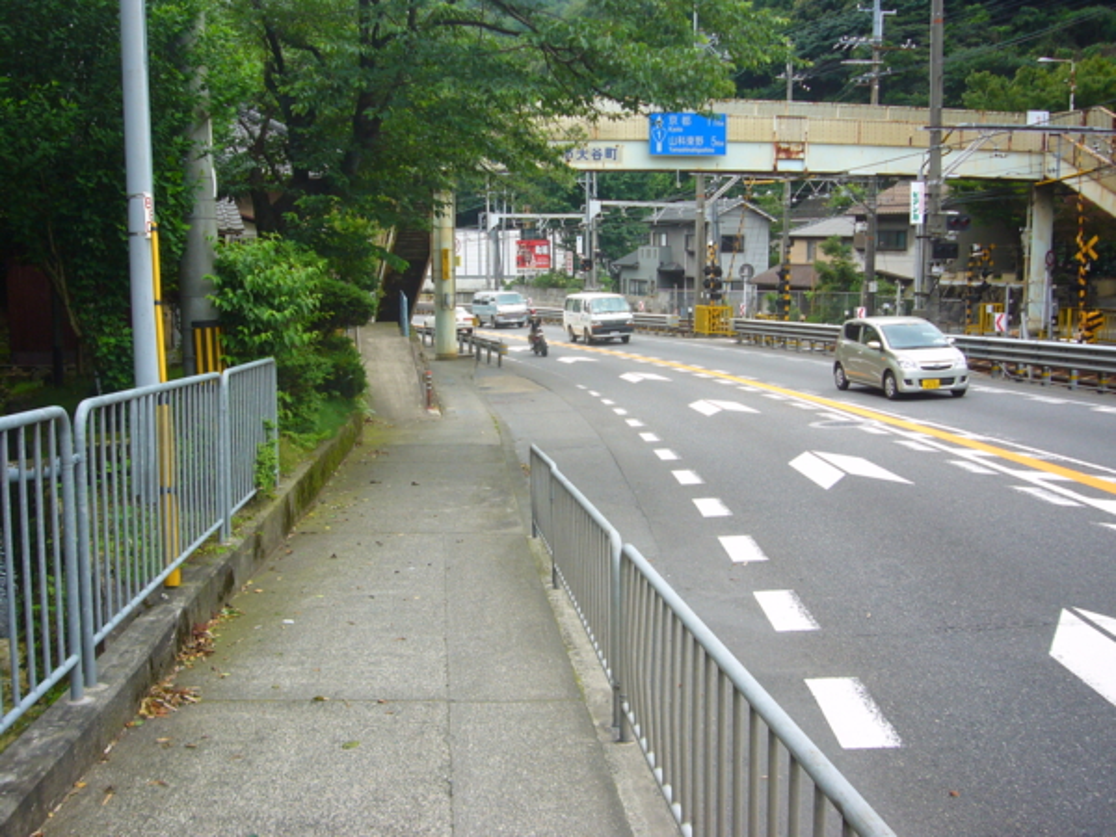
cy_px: 418
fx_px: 1128
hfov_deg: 52.6
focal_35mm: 35
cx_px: 558
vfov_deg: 40.7
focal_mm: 5.7
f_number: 3
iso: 80
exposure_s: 1/320
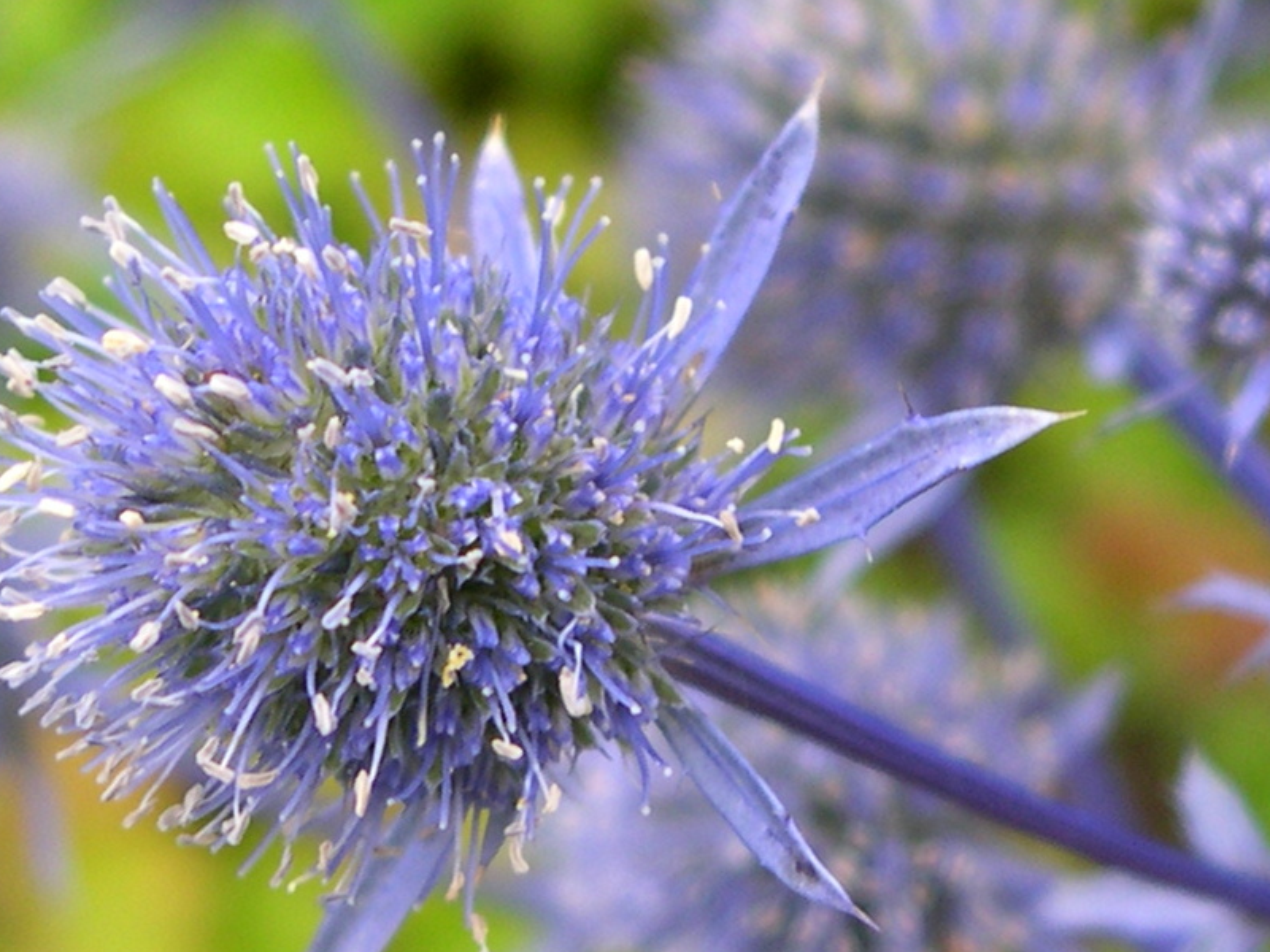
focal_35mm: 57
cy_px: 582
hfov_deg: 33.7
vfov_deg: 25.6
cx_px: 522
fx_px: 2091
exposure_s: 1/95
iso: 100
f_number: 2.8
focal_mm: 8
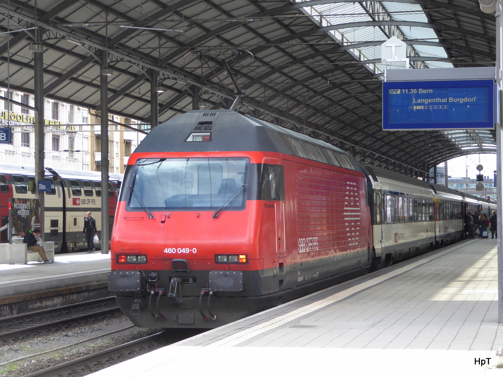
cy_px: 188
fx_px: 1424
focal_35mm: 98
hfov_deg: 20.0
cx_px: 252
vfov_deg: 15.1
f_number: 4.9
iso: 80
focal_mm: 16.1
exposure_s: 1/60
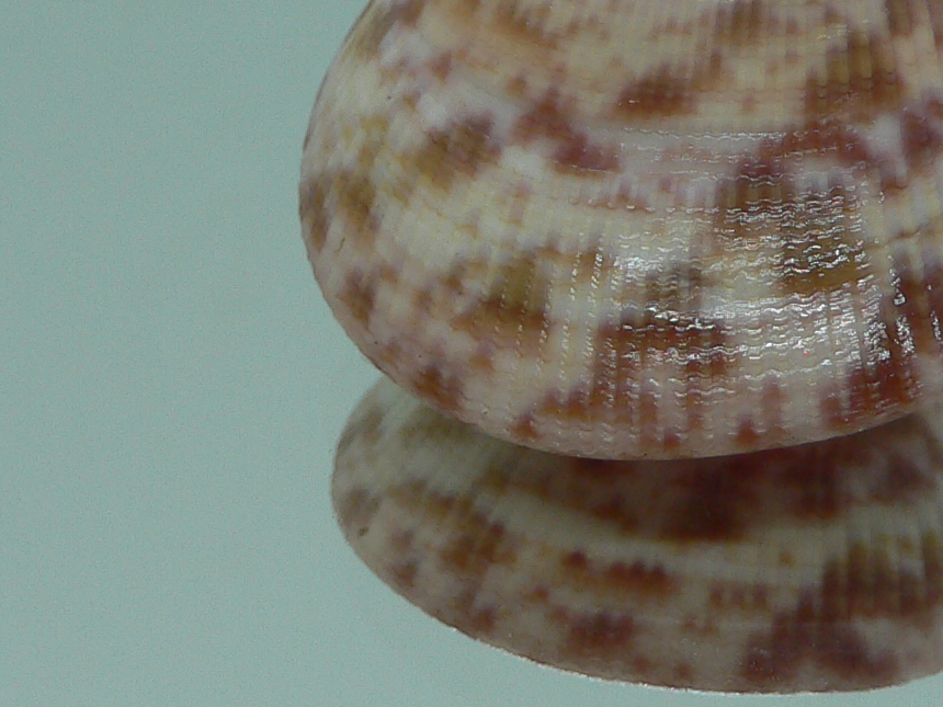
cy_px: 191
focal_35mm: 82
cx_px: 683
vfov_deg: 17.9
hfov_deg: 23.6
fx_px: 2234
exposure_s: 1/60
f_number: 2.8
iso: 80
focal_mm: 4.6
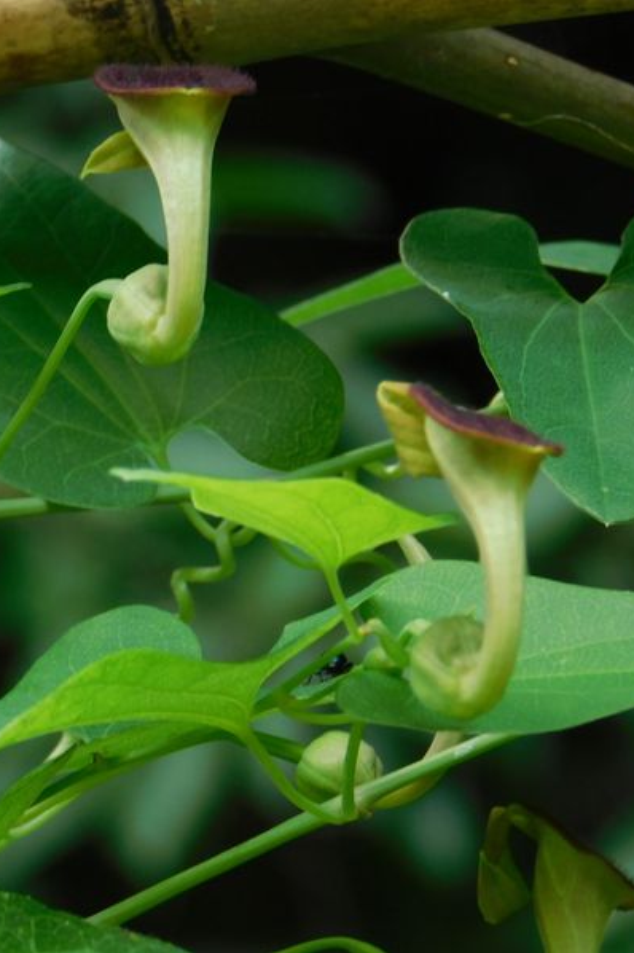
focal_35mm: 323
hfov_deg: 4.2
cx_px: 94
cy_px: 476
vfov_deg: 6.4
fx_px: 8542
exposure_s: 1/50
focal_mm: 41.3
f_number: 5.6
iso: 125
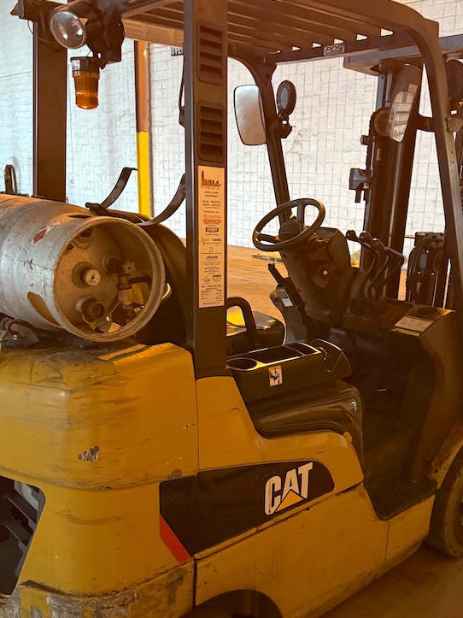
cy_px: 327
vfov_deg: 53.9
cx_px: 277
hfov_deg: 41.6
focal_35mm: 34
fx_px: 607
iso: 1000
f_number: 1.8
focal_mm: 6.76
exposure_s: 1/30
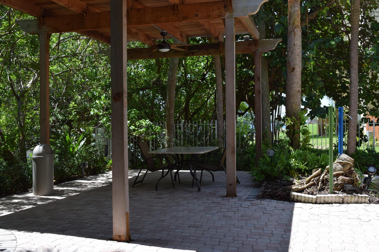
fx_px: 426
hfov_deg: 47.9
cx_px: 190
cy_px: 126
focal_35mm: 40
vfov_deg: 33.0
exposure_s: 1/250
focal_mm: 27
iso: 200
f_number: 8
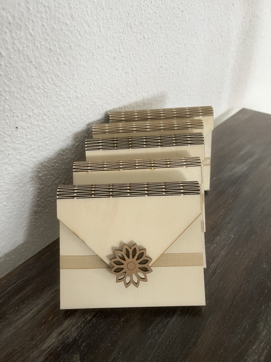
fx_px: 271
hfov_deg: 53.1
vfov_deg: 67.3
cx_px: 136
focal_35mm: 26
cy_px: 181
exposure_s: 1/60
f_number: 1.6
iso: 160
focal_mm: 5.1
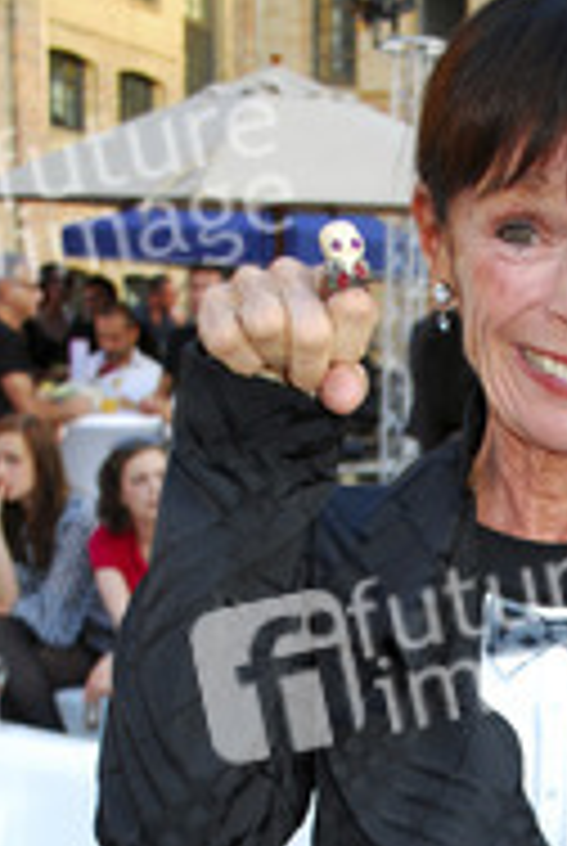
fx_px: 1506
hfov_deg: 20.7
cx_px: 558
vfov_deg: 29.0
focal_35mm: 64
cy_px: 882
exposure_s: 1/80
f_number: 3.8
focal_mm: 20
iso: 200
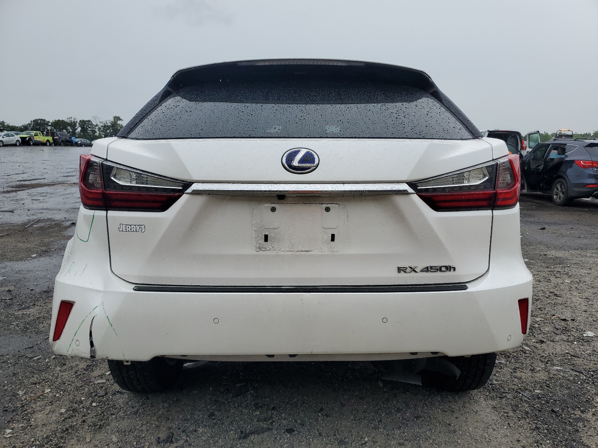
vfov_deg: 53.1
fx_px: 449
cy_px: 224
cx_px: 299
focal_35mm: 26
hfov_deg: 67.3
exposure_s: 1/1667
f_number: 1.5
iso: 50
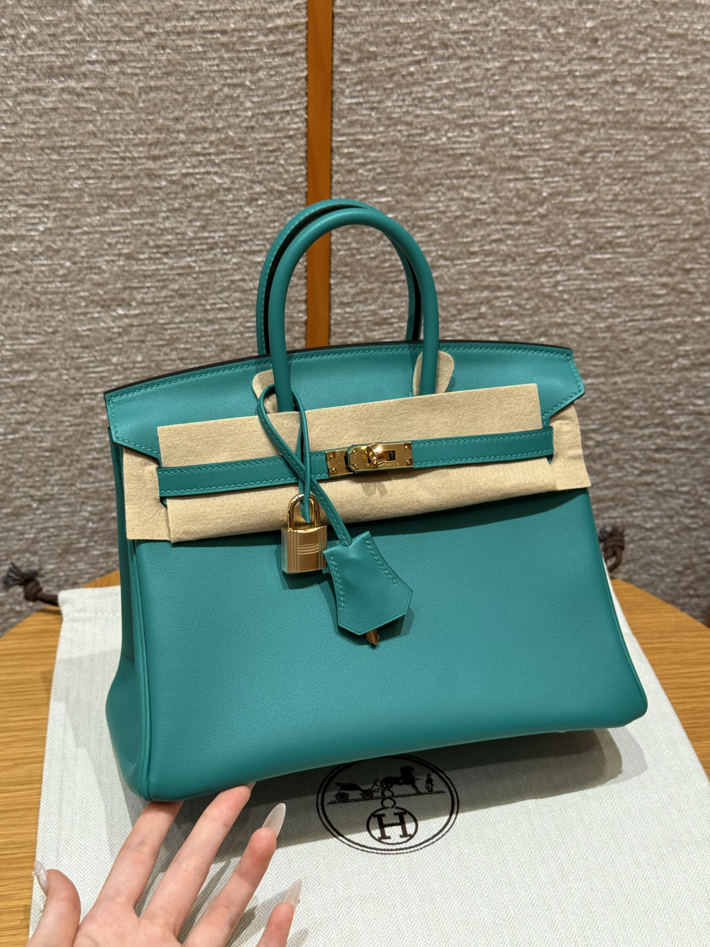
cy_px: 474
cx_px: 355
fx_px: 1313
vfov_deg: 39.7
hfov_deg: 30.3
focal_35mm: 48
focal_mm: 6.76
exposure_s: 1/94
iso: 100
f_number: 1.78
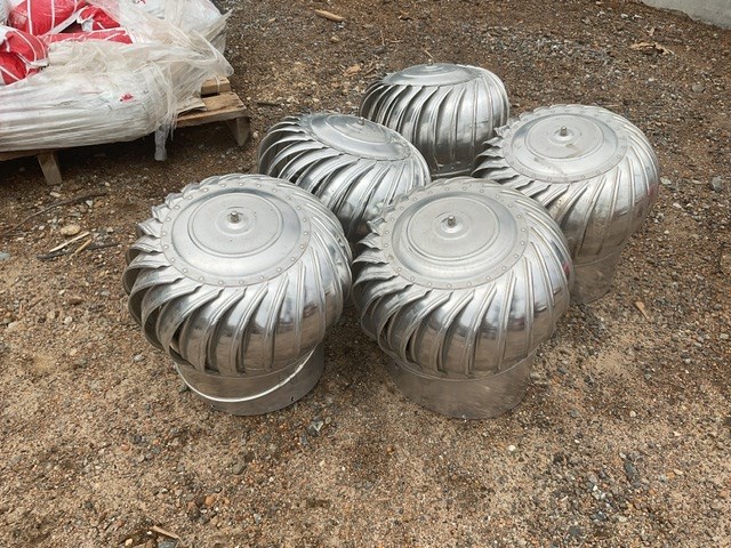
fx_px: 612
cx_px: 366
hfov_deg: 61.7
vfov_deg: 48.2
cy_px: 274
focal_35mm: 29
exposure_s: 1/929
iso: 16
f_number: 1.8
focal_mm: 3
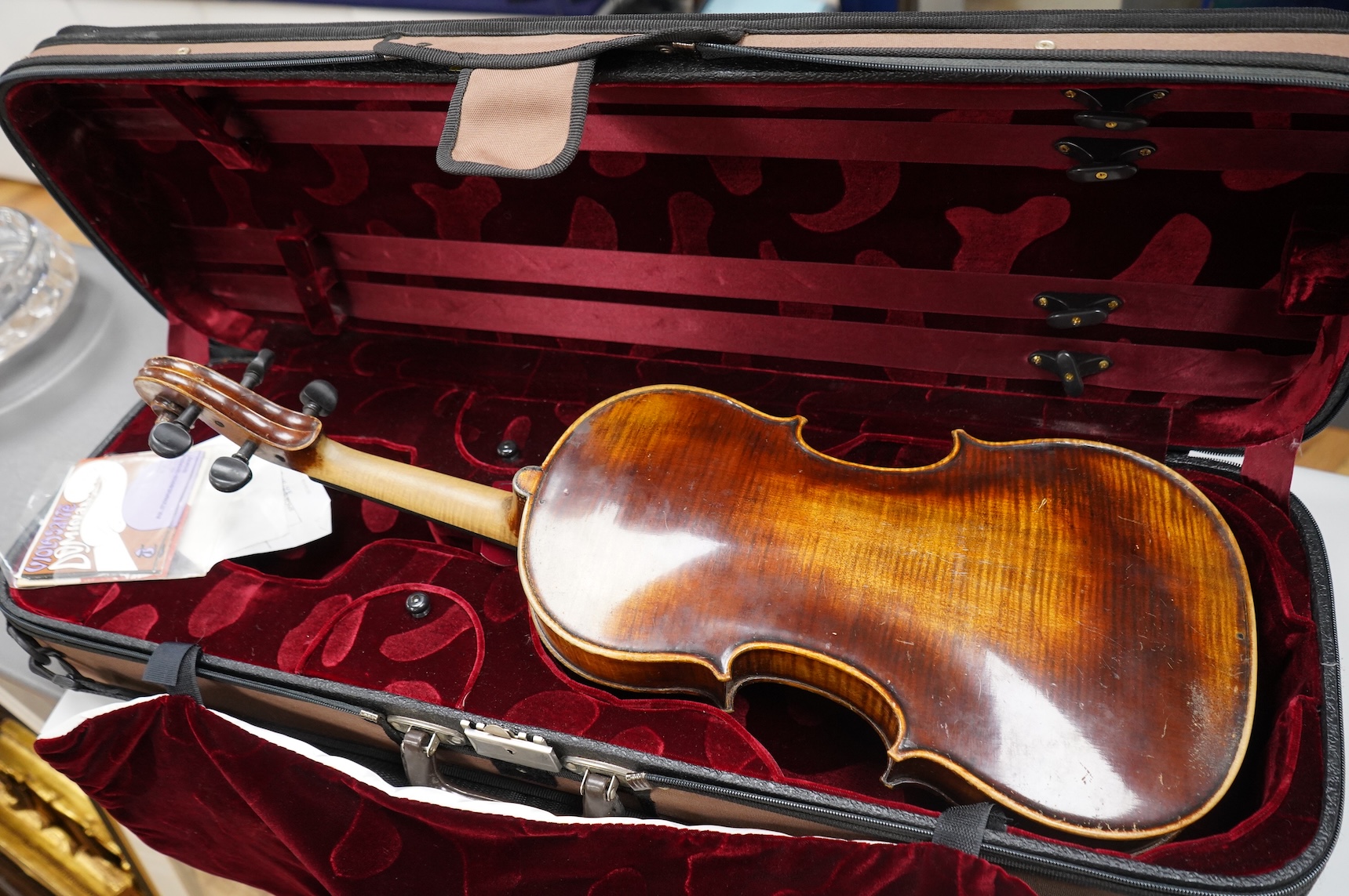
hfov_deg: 65.5
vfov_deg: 46.3
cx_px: 674
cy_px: 448
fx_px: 1048
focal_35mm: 28
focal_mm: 28
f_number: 5
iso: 4000
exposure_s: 1/200
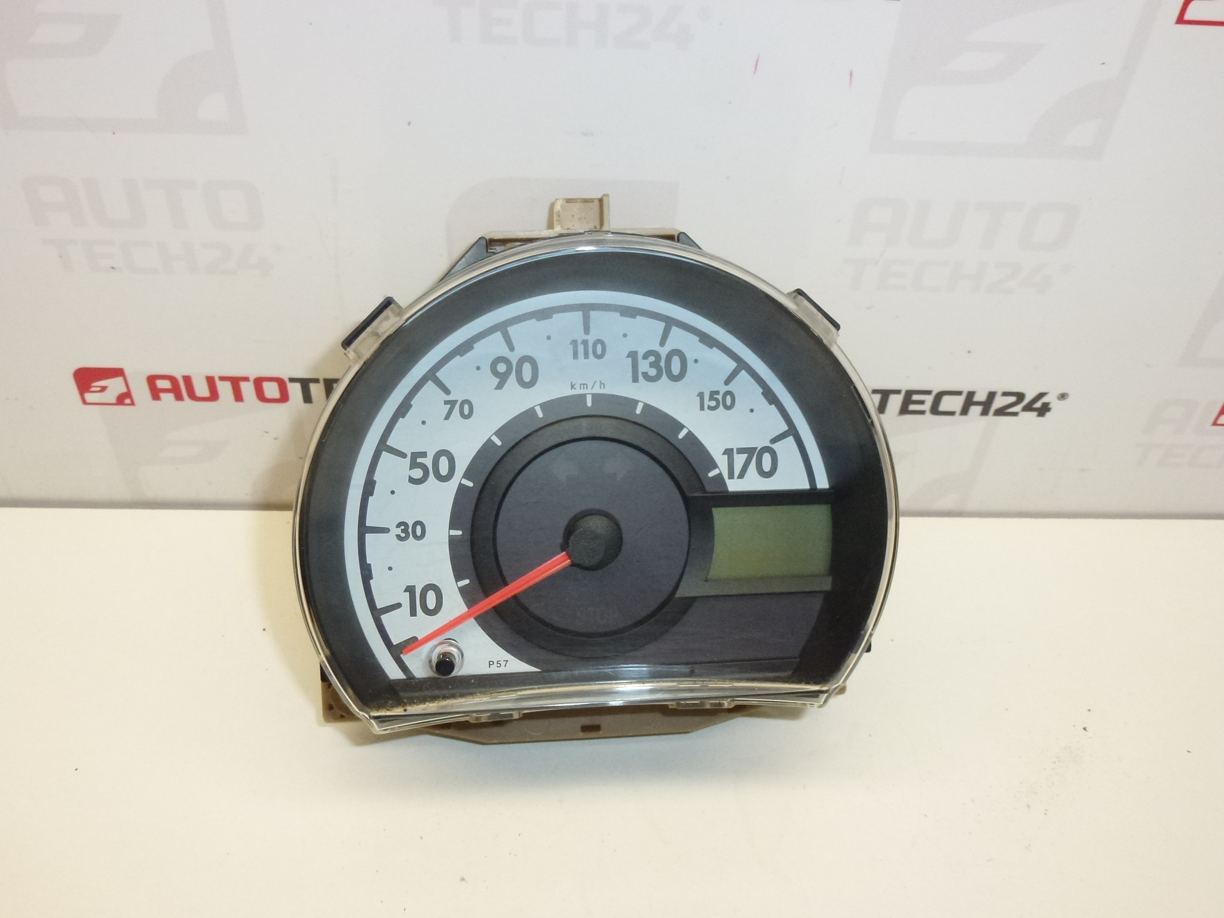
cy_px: 459
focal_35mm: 33
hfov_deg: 55.4
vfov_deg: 42.9
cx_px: 612
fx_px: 1167
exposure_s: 1/200
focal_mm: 5.9
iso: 400
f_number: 3.6
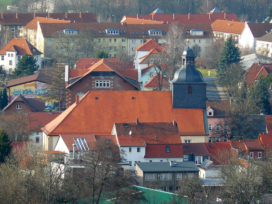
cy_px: 102
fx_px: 3638
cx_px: 136
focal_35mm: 463
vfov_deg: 3.2
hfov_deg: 4.3
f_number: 4
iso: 100
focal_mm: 64.3
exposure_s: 1/200
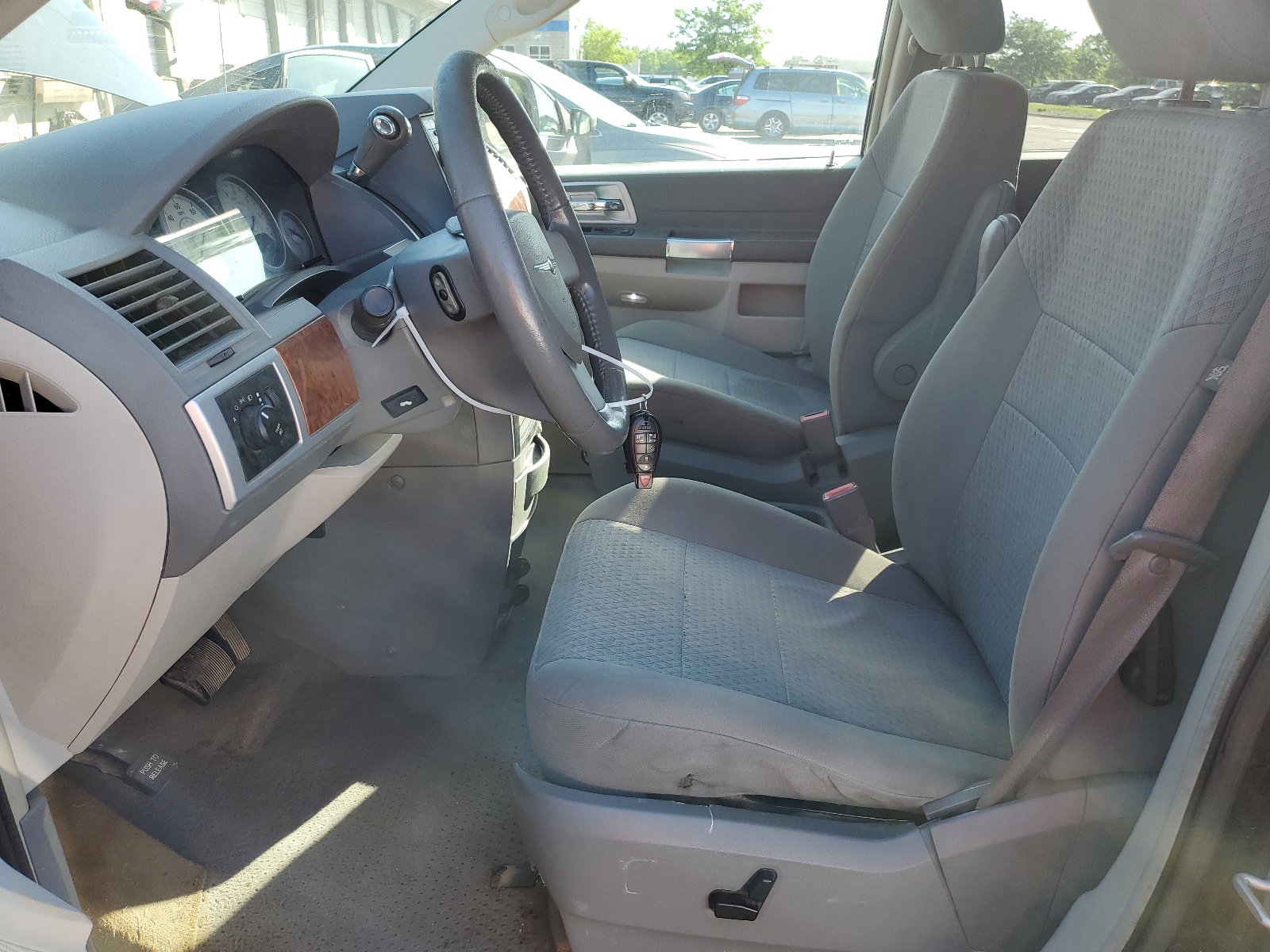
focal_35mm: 26
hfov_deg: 67.3
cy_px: 476
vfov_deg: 53.1
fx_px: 954
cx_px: 635
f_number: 1.5
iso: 50
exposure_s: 1/385
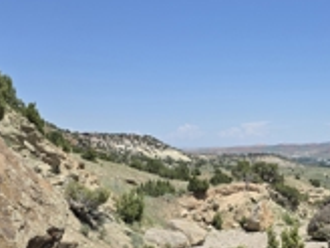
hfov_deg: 33.8
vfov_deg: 25.9
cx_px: 237
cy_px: 175
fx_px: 534
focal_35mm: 56
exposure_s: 1/7333
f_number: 1.7
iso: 80
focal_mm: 6.3
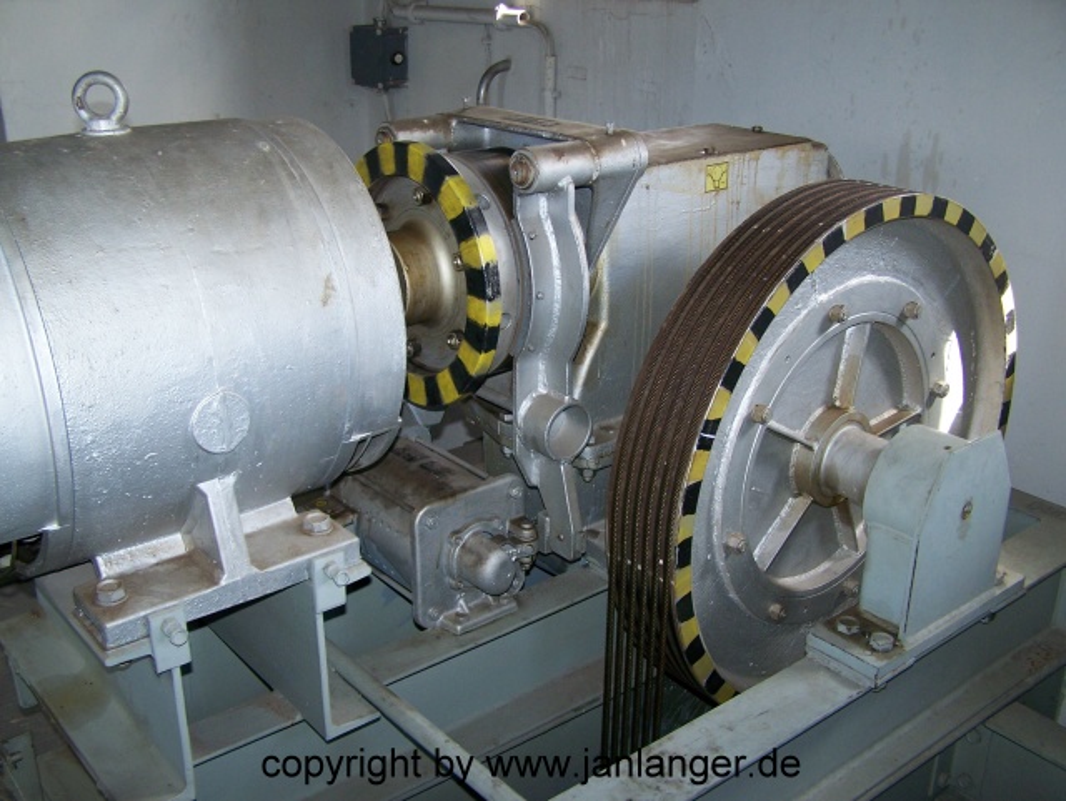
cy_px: 400
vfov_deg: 37.8
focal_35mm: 38
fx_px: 1171
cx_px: 533
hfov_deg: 48.9
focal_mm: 6.3
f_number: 2.8
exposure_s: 1/60
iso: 100
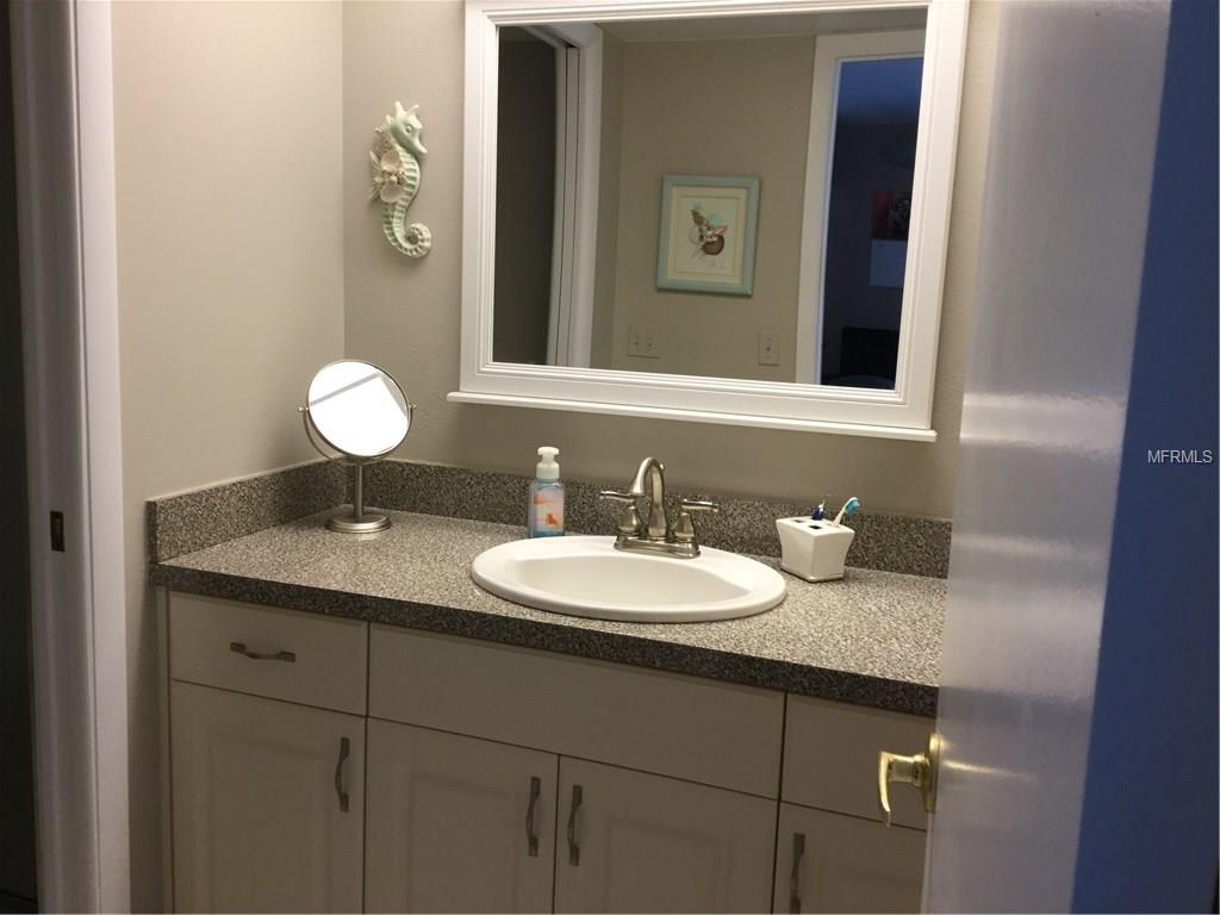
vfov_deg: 45.4
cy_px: 458
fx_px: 1093
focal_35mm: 31
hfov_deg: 58.4
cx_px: 610
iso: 64
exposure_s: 1/30
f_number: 2.4
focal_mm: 3.3
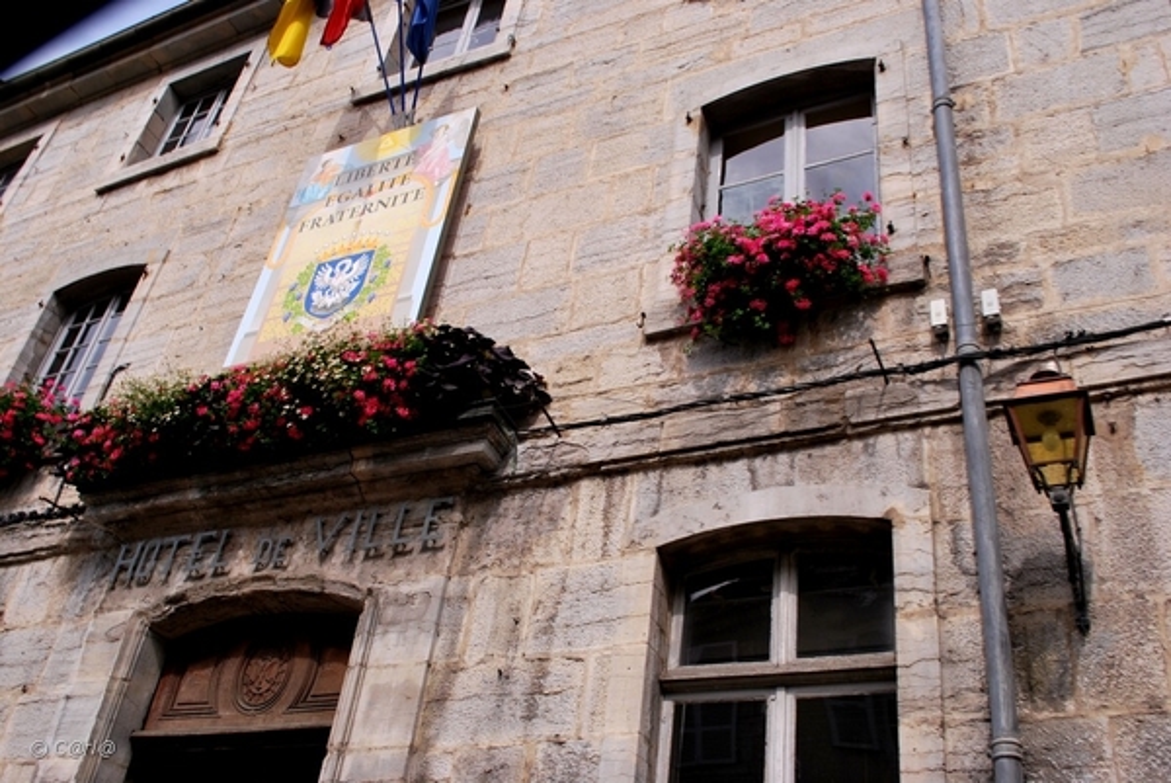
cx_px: 586
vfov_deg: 40.0
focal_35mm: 33
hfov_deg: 57.2
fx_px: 1074
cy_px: 392
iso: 100
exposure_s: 1/200
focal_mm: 22
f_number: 7.1
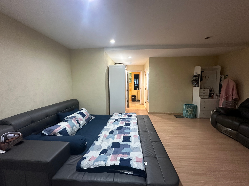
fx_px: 101
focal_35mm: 14
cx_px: 124
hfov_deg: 102.1
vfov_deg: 85.7
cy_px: 93
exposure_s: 1/50
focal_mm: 2.22
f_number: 2.2
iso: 500
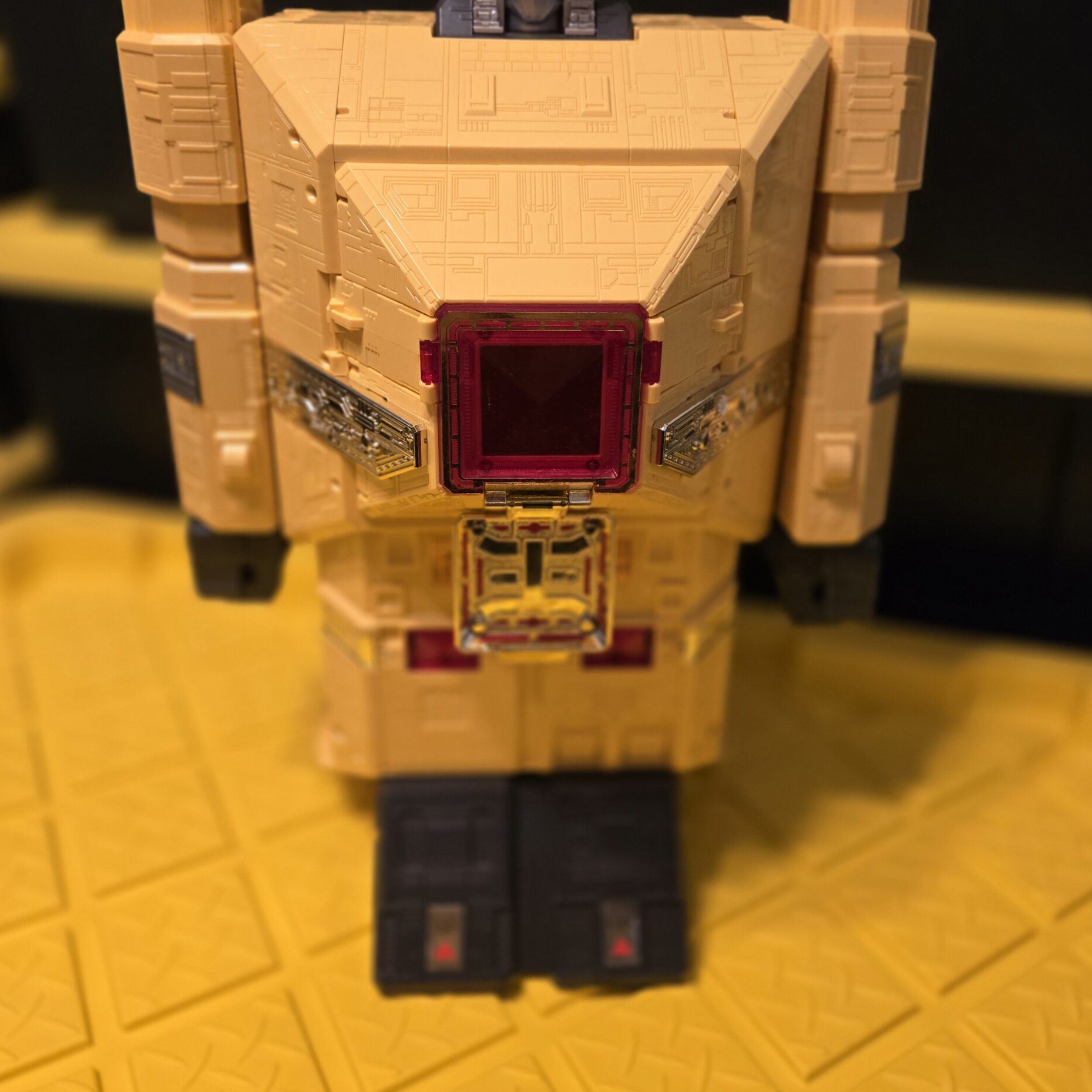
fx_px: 999
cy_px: 402
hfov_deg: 57.3
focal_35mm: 28
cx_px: 535
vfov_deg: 56.5
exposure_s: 1/120
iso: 320
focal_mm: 5.4
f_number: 1.8
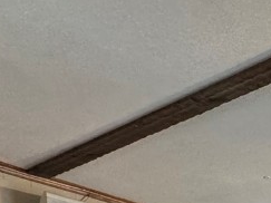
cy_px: 398
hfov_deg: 22.1
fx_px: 462
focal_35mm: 59
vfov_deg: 17.9
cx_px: 473
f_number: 2.2
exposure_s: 1/120
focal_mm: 2.22
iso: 250
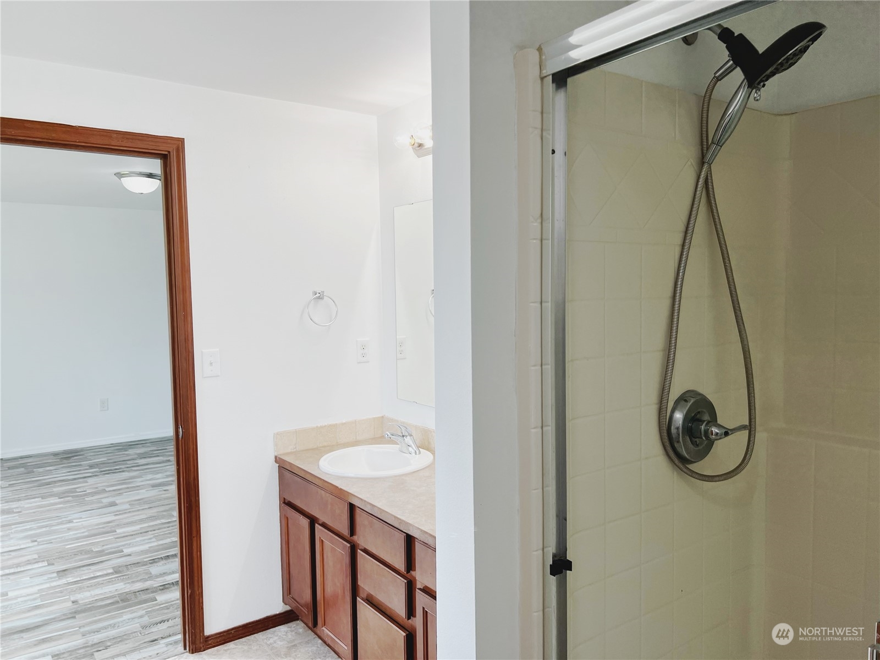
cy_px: 330
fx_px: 661
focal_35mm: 26
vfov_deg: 53.0
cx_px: 440
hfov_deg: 67.3
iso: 32
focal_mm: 5.7
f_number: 1.5
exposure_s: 1/150
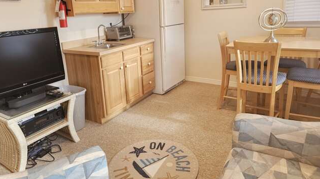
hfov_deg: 69.9
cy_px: 63
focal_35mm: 27
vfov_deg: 42.4
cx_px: 162
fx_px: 229
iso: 125
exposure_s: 1/120
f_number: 1.7
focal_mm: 6.3
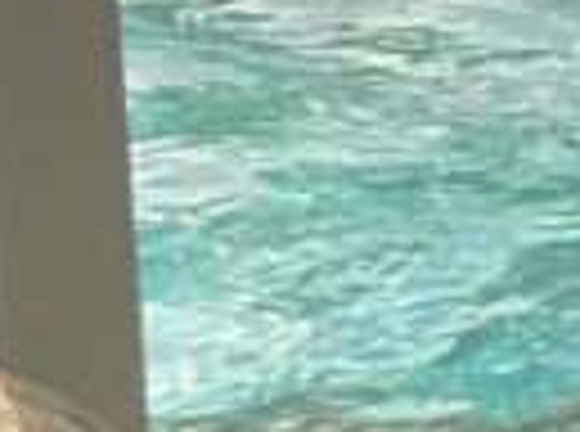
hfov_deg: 7.5
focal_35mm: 231
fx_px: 3860
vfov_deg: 6.4
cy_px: 518
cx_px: 1780
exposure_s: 1/1451
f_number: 1.8
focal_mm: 3
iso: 16
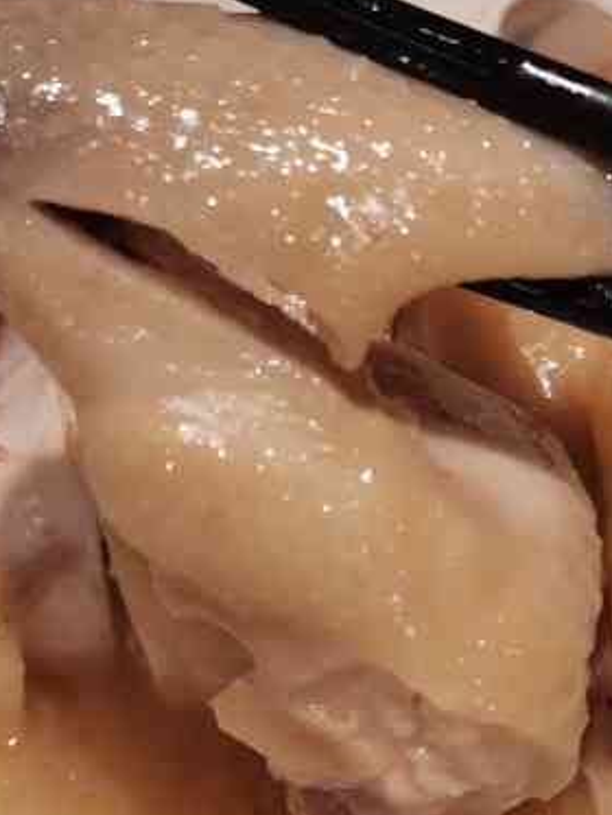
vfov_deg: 29.8
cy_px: 436
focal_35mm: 65
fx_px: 1531
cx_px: 249
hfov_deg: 22.6
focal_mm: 5.58
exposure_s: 1/100
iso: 125
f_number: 1.8
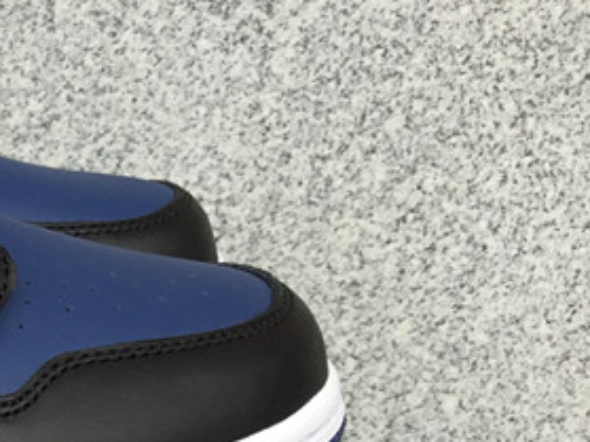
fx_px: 1704
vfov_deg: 14.4
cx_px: -326
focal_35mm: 100
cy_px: 498
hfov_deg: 17.4
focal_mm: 3.3
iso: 25
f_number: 2.4
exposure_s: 1/110
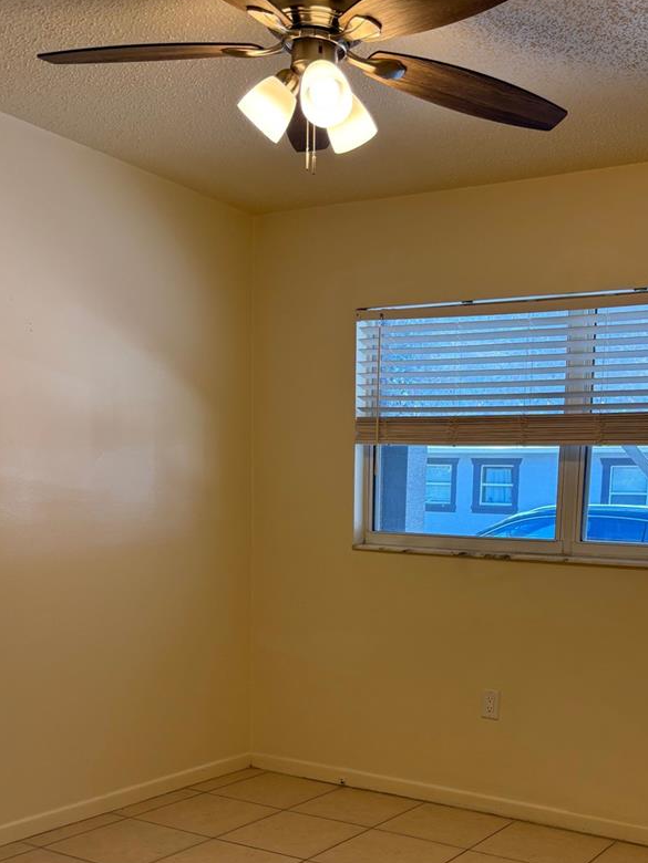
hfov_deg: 35.5
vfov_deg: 45.1
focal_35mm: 40
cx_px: 443
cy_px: 653
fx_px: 998
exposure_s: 1/120
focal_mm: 5.96
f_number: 1.6
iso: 80
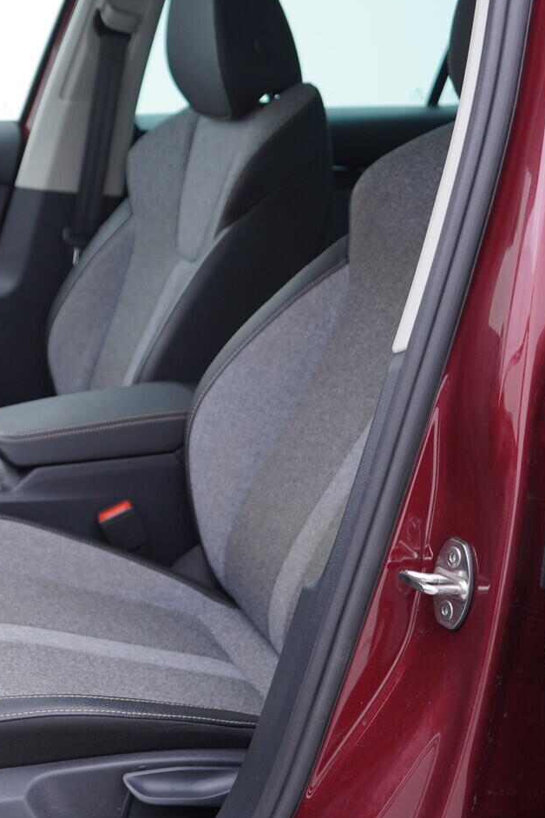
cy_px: 407
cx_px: 16
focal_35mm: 55
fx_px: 1250
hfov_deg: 23.7
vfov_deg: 36.3
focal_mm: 24
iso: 160
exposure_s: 1/40
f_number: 2.8
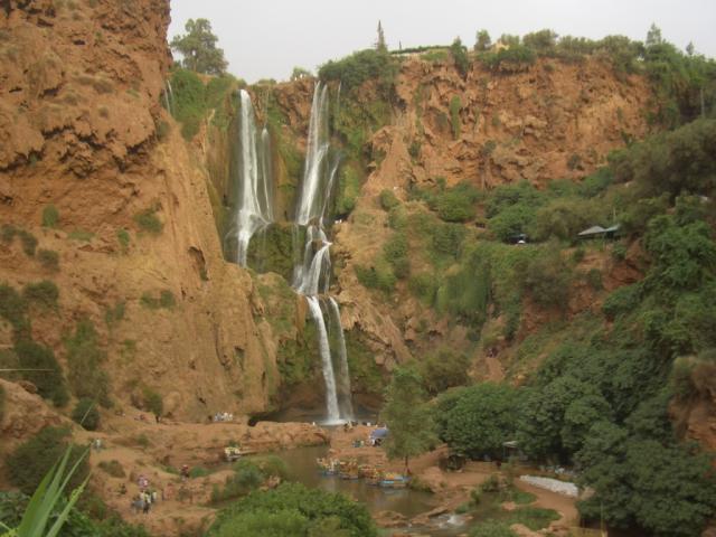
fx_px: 848
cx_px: 358
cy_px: 268
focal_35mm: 41
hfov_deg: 45.8
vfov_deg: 35.1
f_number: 2.8
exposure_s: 1/100
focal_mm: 6.8
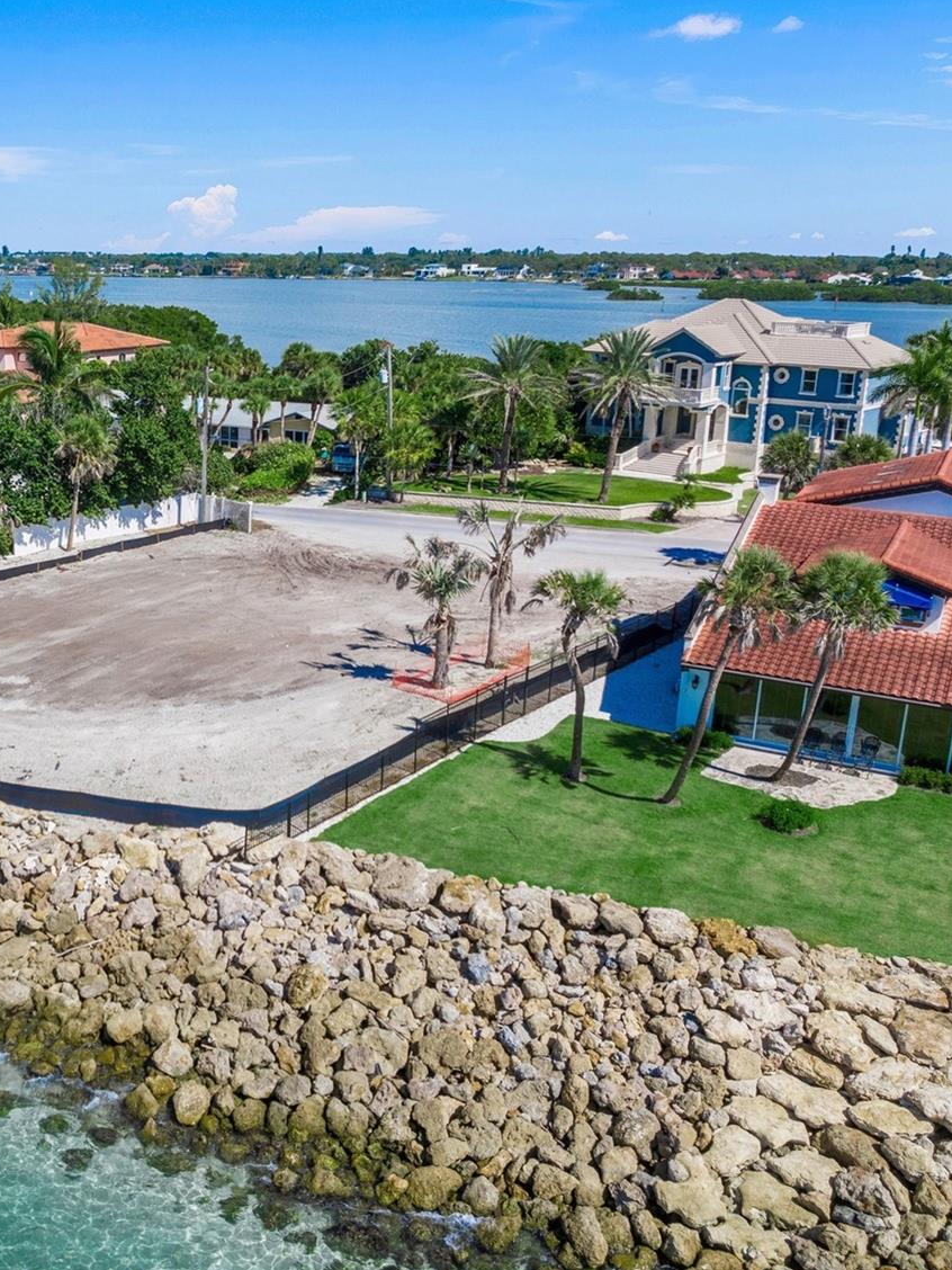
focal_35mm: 34
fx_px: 1247
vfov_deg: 54.0
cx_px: 162
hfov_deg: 39.8
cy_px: 618
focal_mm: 12.29
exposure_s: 1/2000
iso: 100
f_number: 2.8
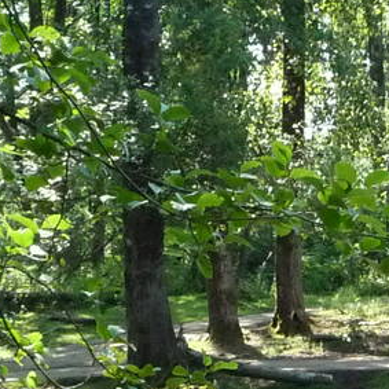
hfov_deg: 12.4
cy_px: 366
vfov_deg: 12.4
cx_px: 359
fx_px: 1780
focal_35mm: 140
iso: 400
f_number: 3.3
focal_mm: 4.7
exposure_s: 1/400
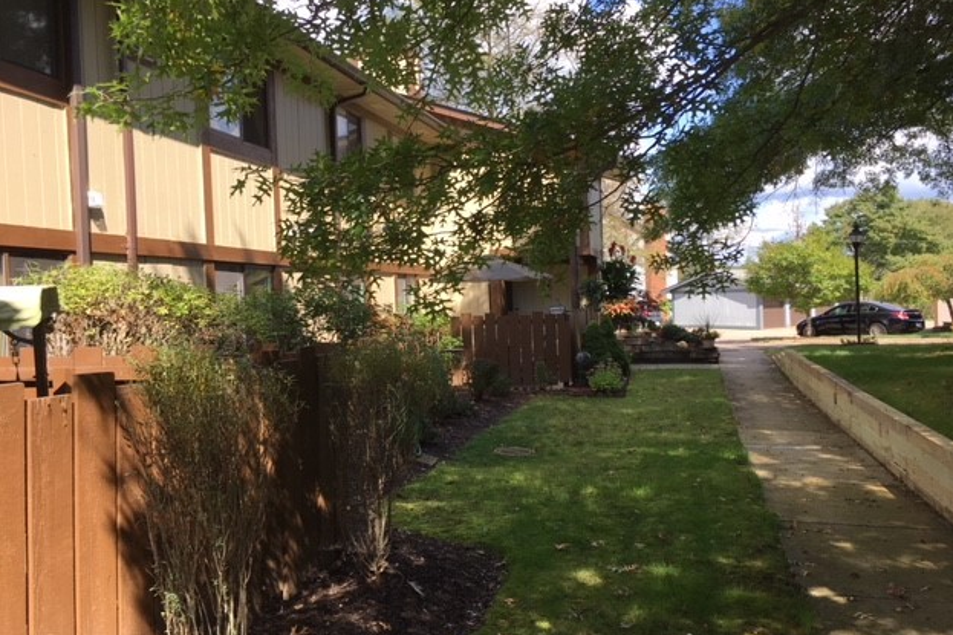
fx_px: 820
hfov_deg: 60.3
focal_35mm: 31
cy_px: 304
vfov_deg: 42.3
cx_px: 488
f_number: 2.2
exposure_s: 1/534
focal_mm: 4.15
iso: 25
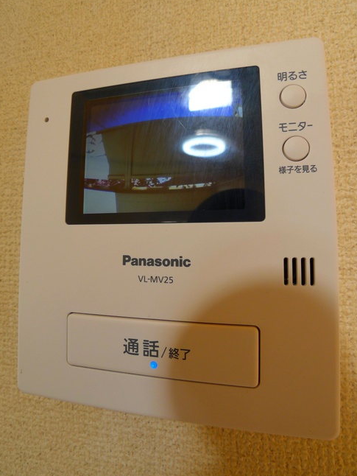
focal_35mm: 26
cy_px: 231
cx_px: 176
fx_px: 357
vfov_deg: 67.3
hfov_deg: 53.1
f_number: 2.8
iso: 80
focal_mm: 5.1
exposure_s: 1/160
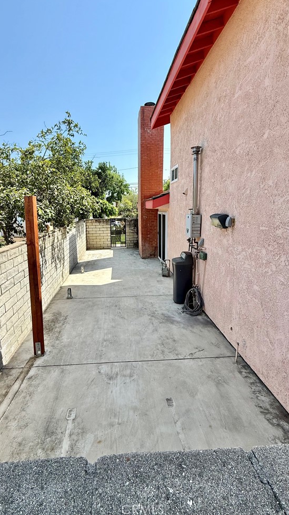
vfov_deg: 99.3
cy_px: 247
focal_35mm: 16
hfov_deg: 66.9
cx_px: 131
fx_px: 218
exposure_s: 1/1050
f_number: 2.2
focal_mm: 2.22
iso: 50
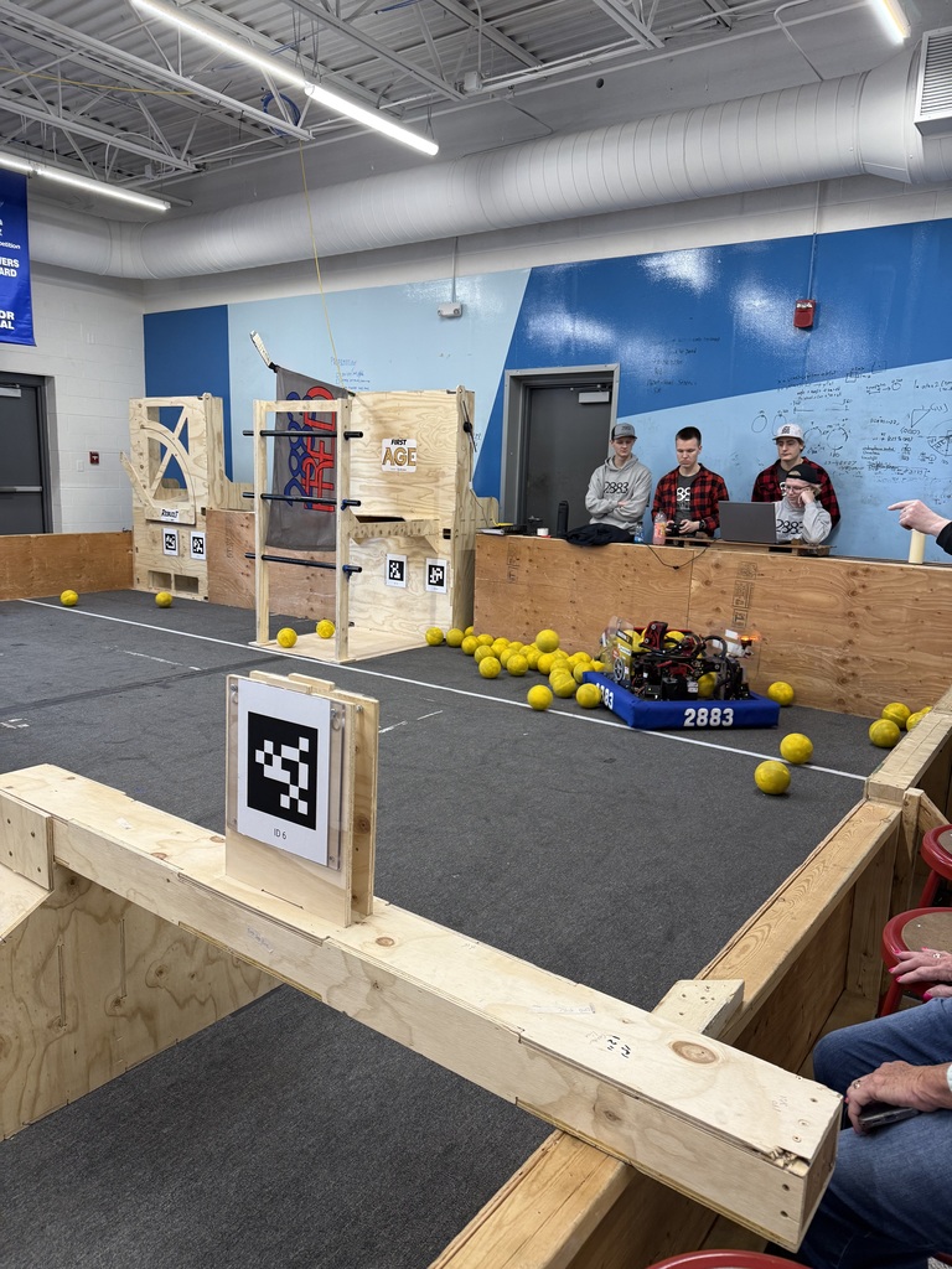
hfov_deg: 56.8
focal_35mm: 24
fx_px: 880
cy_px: 634
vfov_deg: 71.6
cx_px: 476
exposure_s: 1/60
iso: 160
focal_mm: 6.76
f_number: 1.78
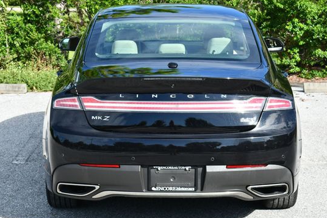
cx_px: 165
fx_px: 999
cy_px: 111
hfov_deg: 18.6
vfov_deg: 12.4
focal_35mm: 110
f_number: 8
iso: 140
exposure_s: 1/250
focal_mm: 46
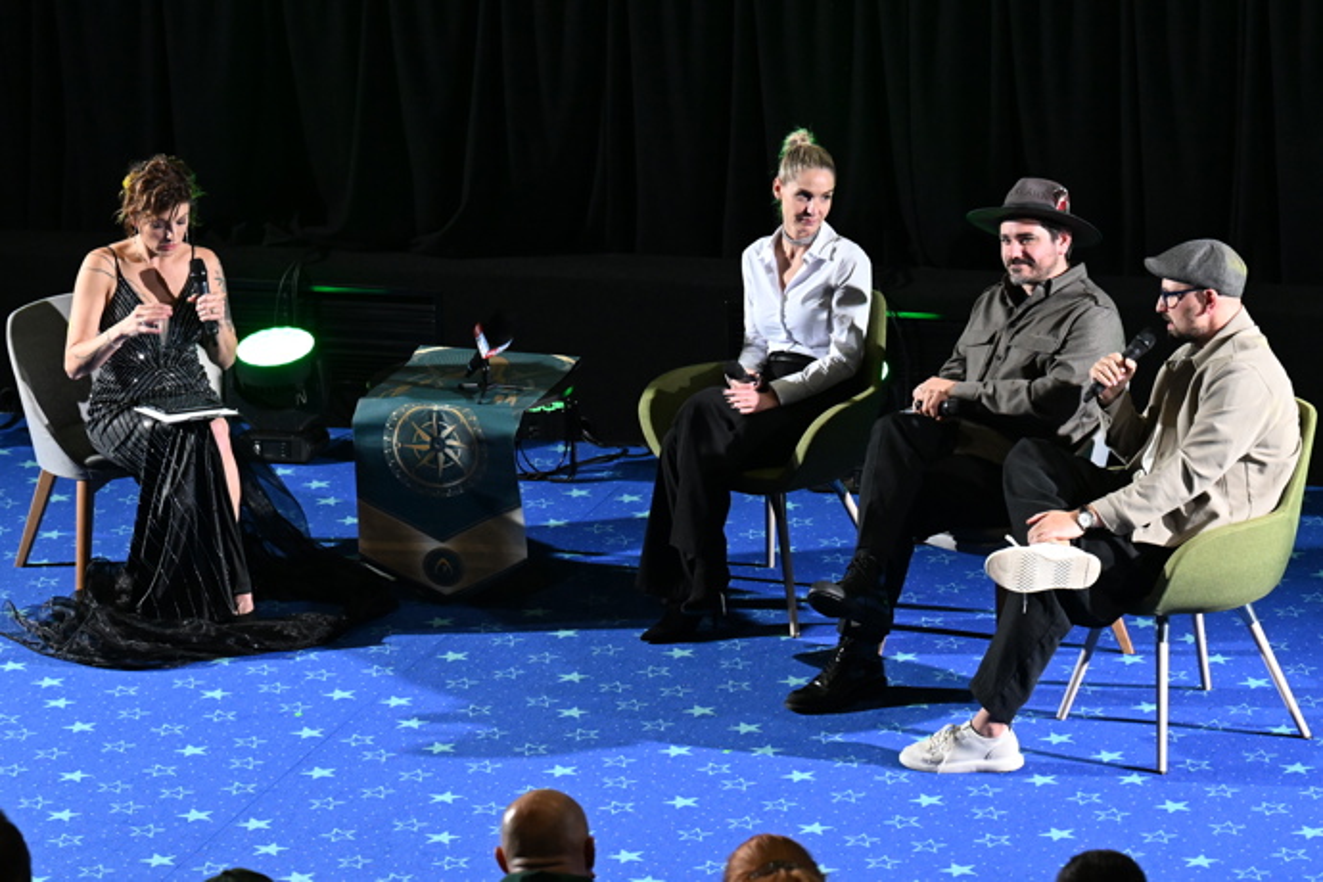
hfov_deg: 15.9
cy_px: 441
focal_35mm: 129
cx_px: 662
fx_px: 4740
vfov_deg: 10.6
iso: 5000
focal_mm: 86
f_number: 4
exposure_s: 1/250
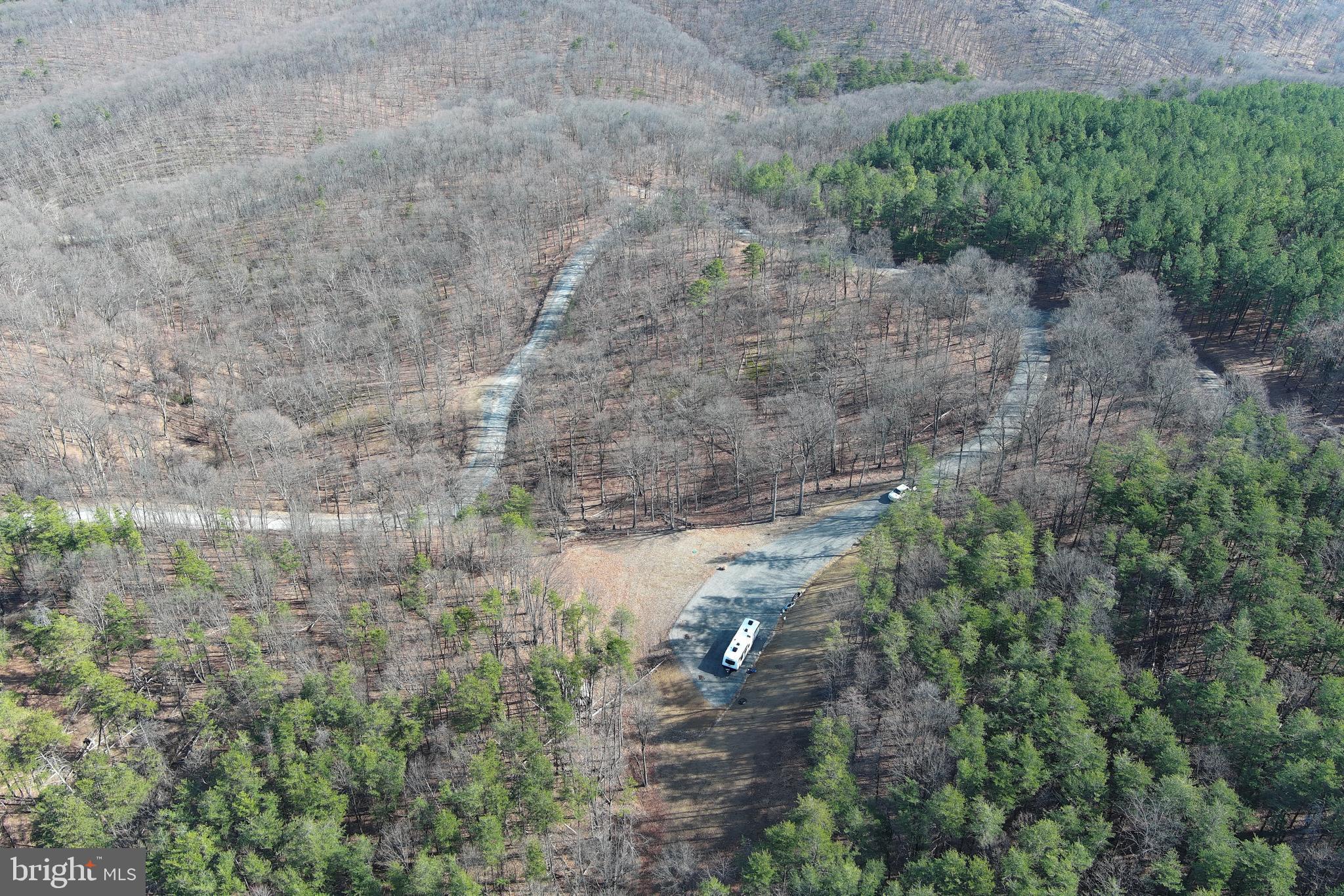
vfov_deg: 45.0
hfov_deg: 63.7
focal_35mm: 29
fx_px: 1083
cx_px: 672
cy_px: 448
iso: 100
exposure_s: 1/275
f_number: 2.8
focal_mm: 10.57
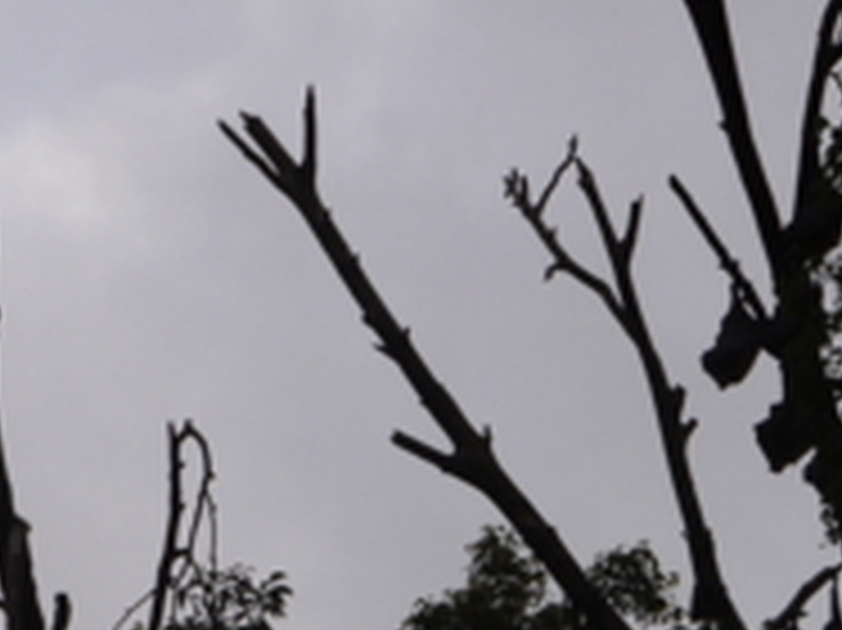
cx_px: 549
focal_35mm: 385
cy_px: 576
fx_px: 9359
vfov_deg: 3.9
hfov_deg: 5.2
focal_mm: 45
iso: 100
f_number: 6.3
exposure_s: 1/320
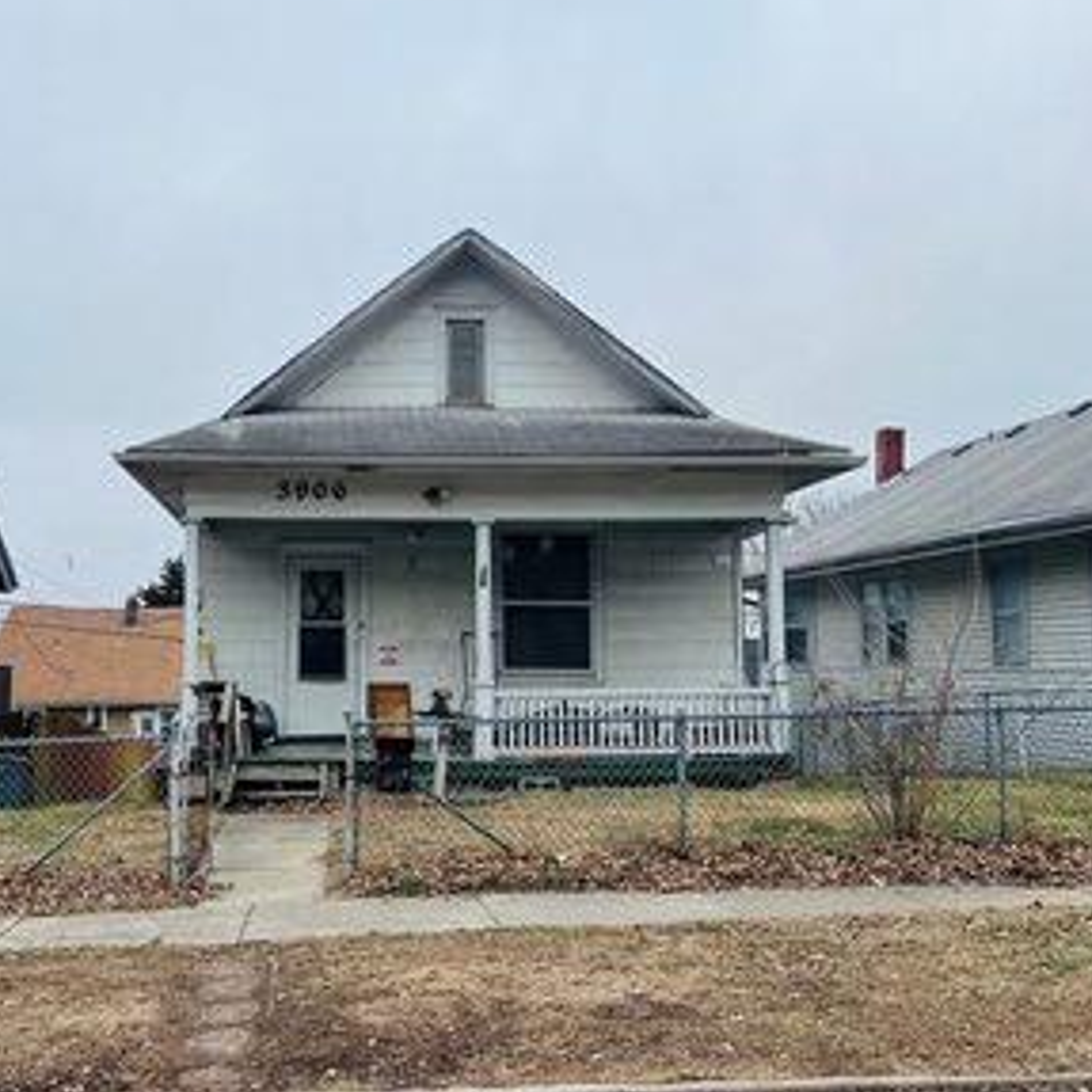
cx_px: 380
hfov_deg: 41.4
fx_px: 1428
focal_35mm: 40
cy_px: 531
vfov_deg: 41.9
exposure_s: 1/1135
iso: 50
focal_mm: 5.7
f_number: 1.5
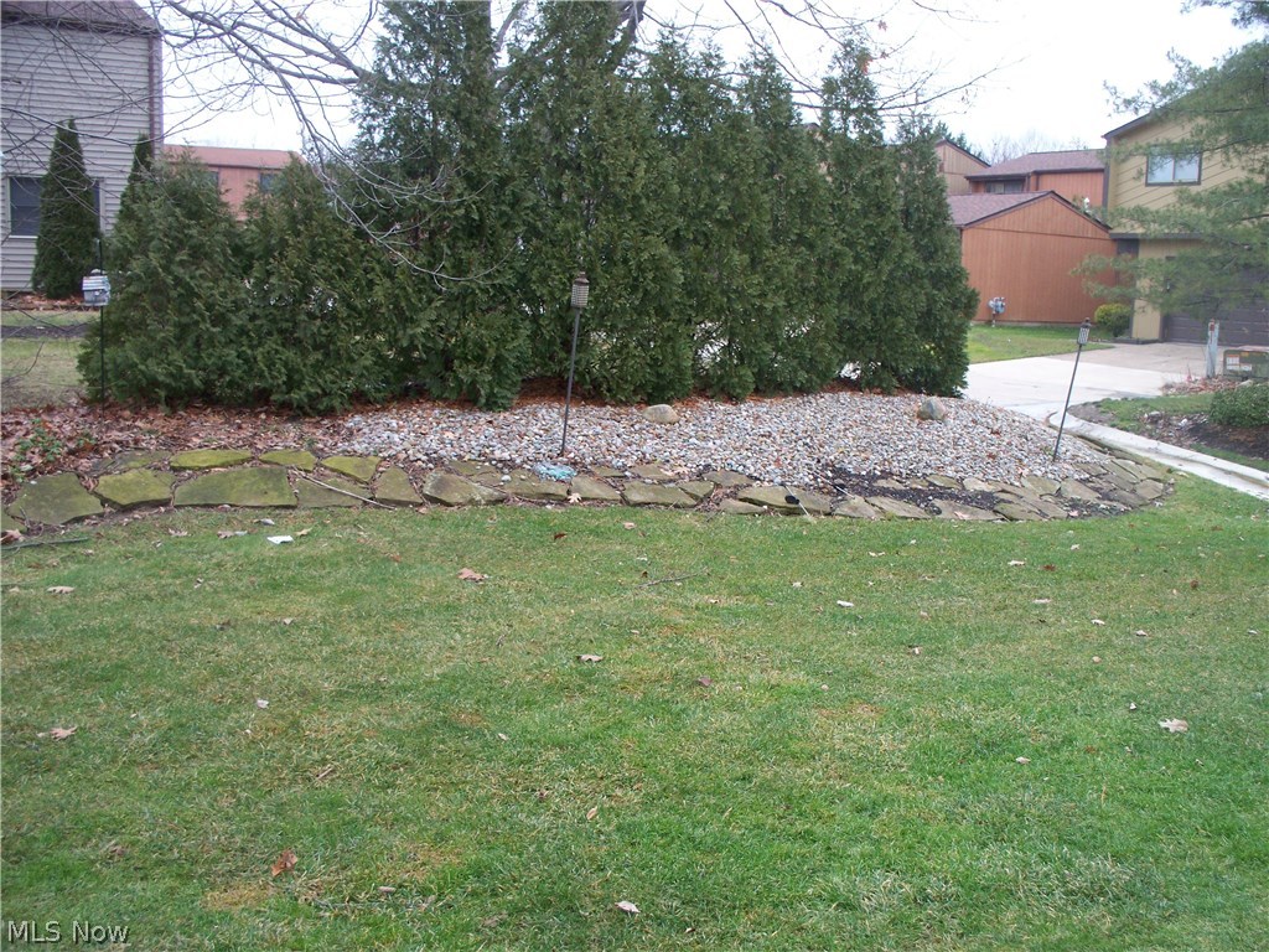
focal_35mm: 36
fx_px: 1320
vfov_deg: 39.7
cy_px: 476
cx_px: 634
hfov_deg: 51.4
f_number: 2.8
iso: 125
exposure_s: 1/60
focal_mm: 7.54
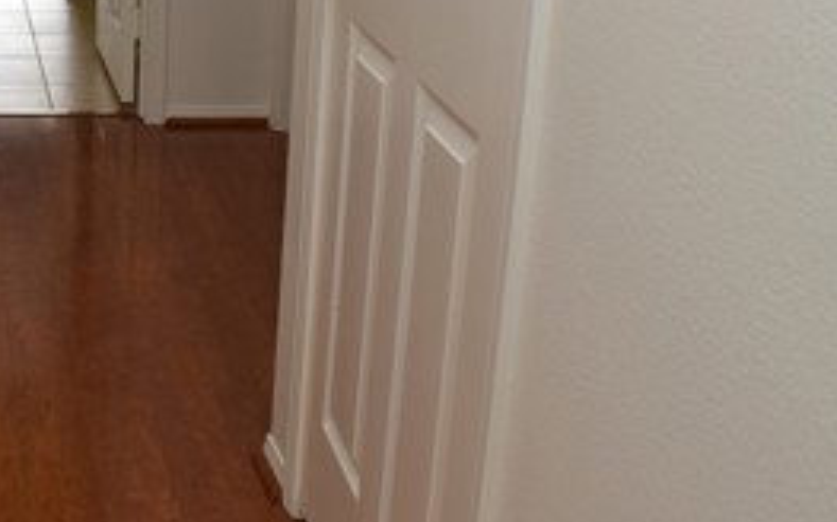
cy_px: 107
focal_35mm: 67
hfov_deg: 27.9
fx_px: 1527
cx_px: -92
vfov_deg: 19.2
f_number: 6.3
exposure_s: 1/80
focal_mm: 18
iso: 200
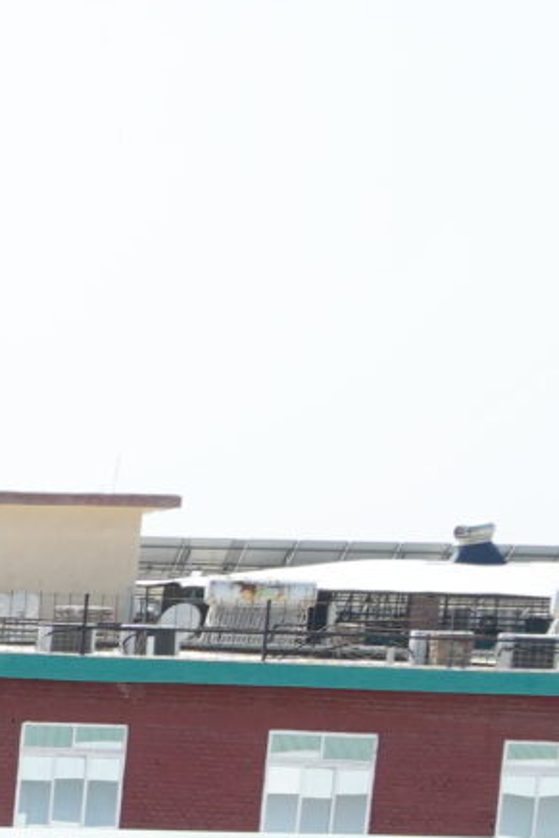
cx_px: -1176
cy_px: 1200
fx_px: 3281
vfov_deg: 13.8
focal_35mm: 141
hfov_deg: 8.2
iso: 125
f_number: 10
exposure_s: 1/125
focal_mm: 24
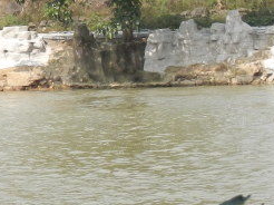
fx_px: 2507
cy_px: -160
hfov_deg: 6.2
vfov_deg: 4.6
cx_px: -150
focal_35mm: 317
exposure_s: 1/500
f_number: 4.4
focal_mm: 13.6
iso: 125
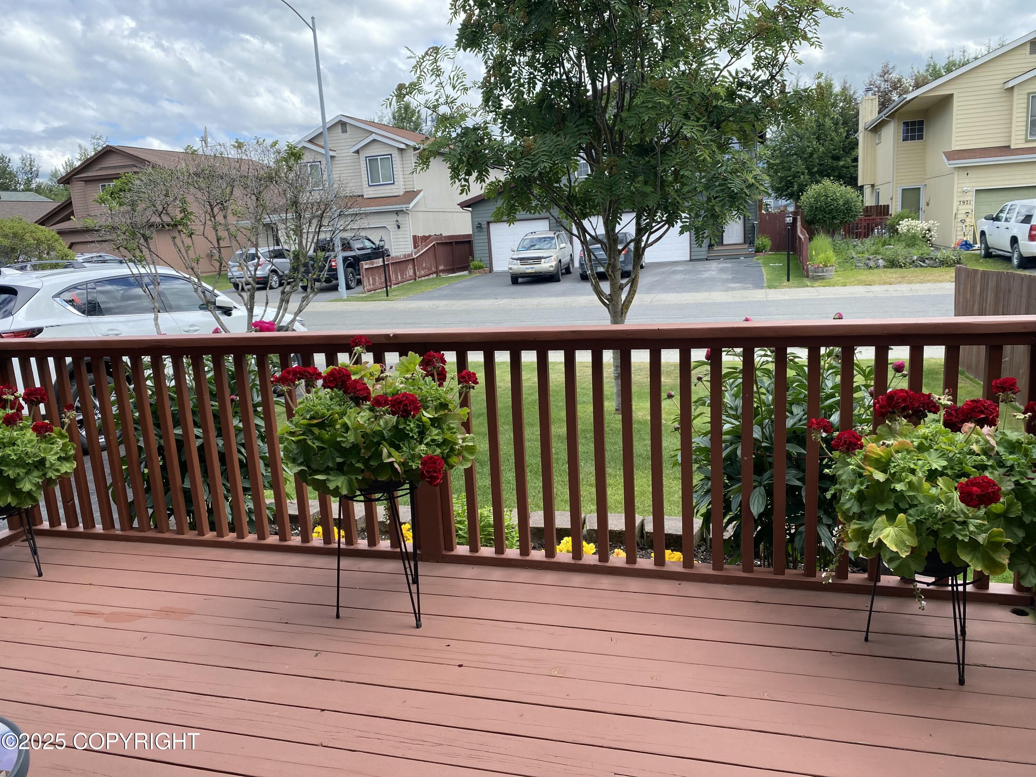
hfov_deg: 67.3
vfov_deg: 53.1
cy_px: 388
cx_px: 518
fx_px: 778
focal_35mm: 26
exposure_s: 1/711
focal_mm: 4.25
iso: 32
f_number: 1.8
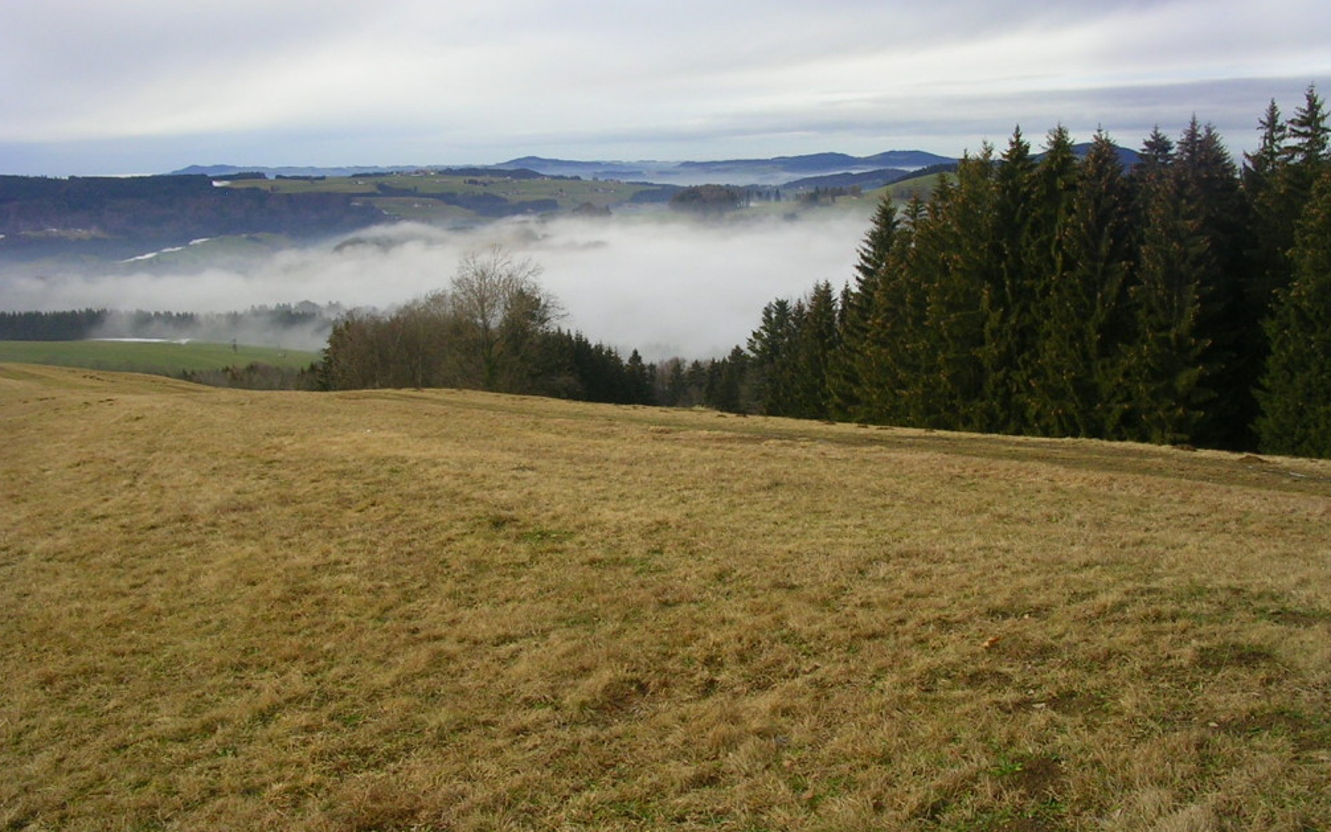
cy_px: 353
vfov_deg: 31.2
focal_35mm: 41
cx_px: 659
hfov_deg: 48.2
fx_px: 1487
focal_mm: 5.8
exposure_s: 1/147
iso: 50
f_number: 5.6
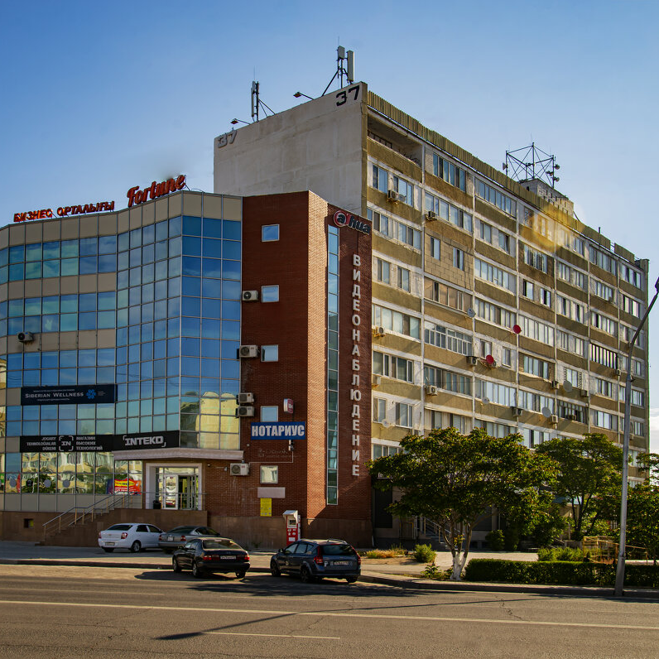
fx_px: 883
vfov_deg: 40.9
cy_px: 331
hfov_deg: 40.9
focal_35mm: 41
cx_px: 313
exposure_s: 1/200
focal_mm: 32
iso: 100
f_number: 8
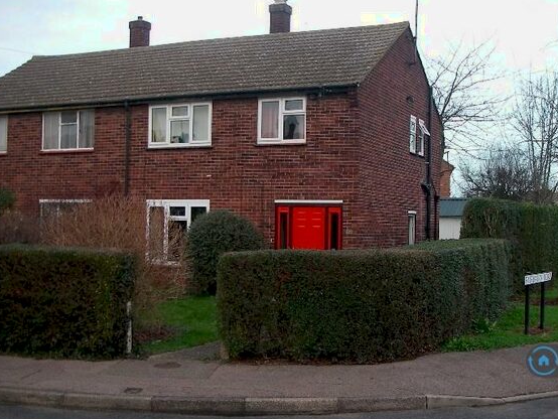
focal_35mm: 48
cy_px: 214
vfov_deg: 30.3
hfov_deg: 39.6
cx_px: 310
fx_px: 774
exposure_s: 1/80
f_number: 3.3
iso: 64
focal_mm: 6.3
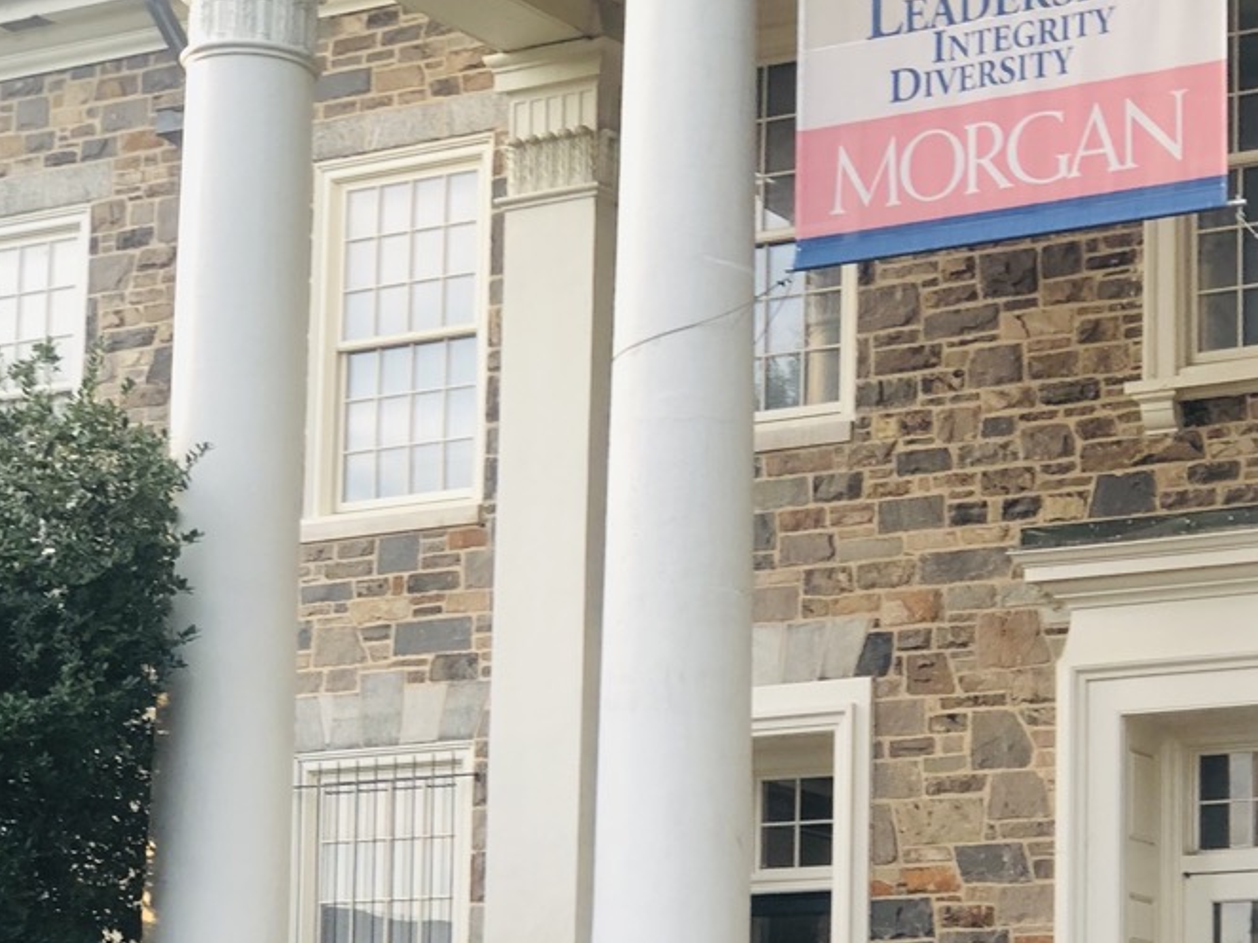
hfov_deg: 17.8
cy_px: 693
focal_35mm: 110
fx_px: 3997
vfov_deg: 13.4
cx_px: 841
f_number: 2.8
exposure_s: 1/120
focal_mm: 6.6
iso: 64
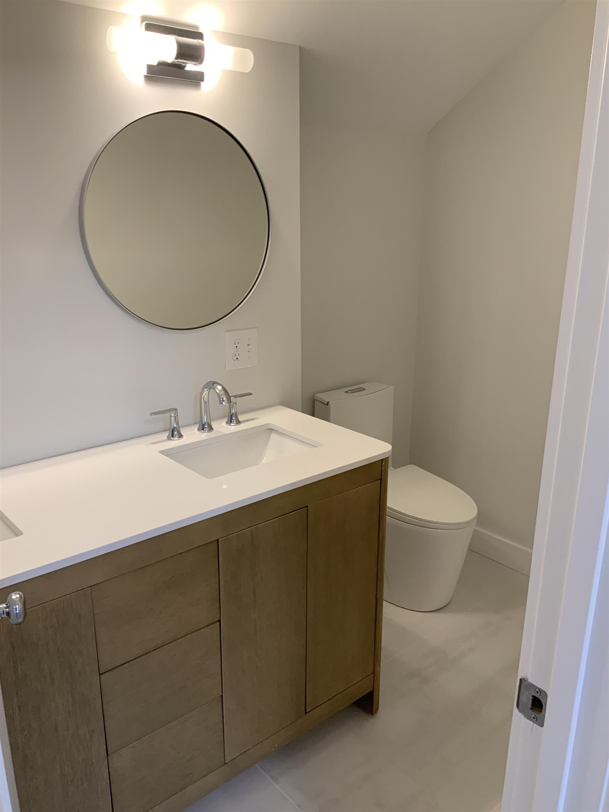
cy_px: 406
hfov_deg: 48.2
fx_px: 680
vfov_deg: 61.7
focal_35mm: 29
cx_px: 304
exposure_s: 1/60
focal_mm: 3
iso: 80
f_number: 1.8
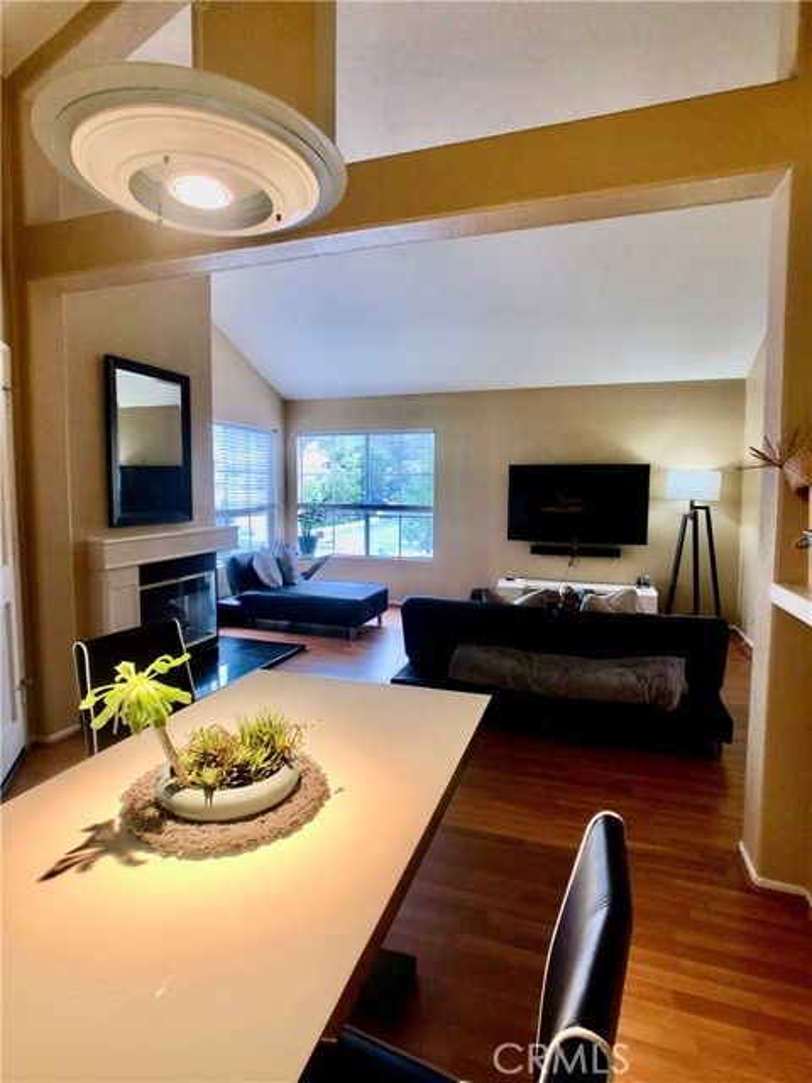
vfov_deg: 63.4
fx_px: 876
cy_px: 542
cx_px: 406
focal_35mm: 28
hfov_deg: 49.7
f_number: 1.8
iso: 25
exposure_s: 1/30
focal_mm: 4
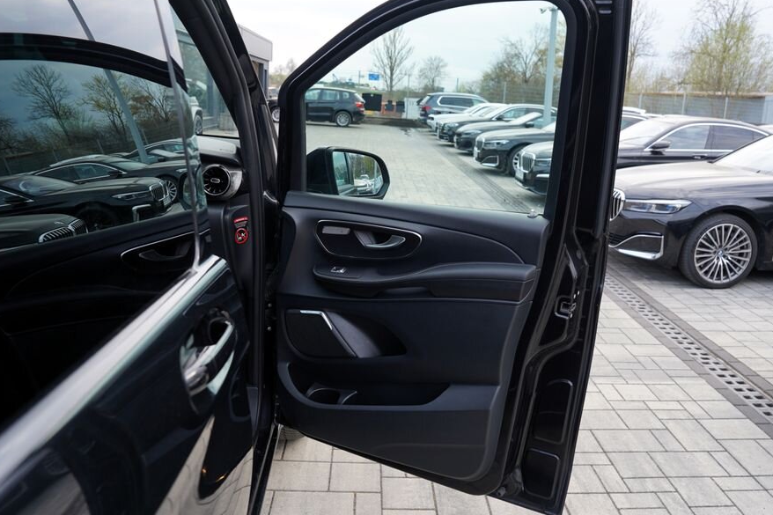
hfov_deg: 65.2
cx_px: 441
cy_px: 252
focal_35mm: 28
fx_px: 601
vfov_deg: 46.4
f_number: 5
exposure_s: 1/100
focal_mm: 24
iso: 100
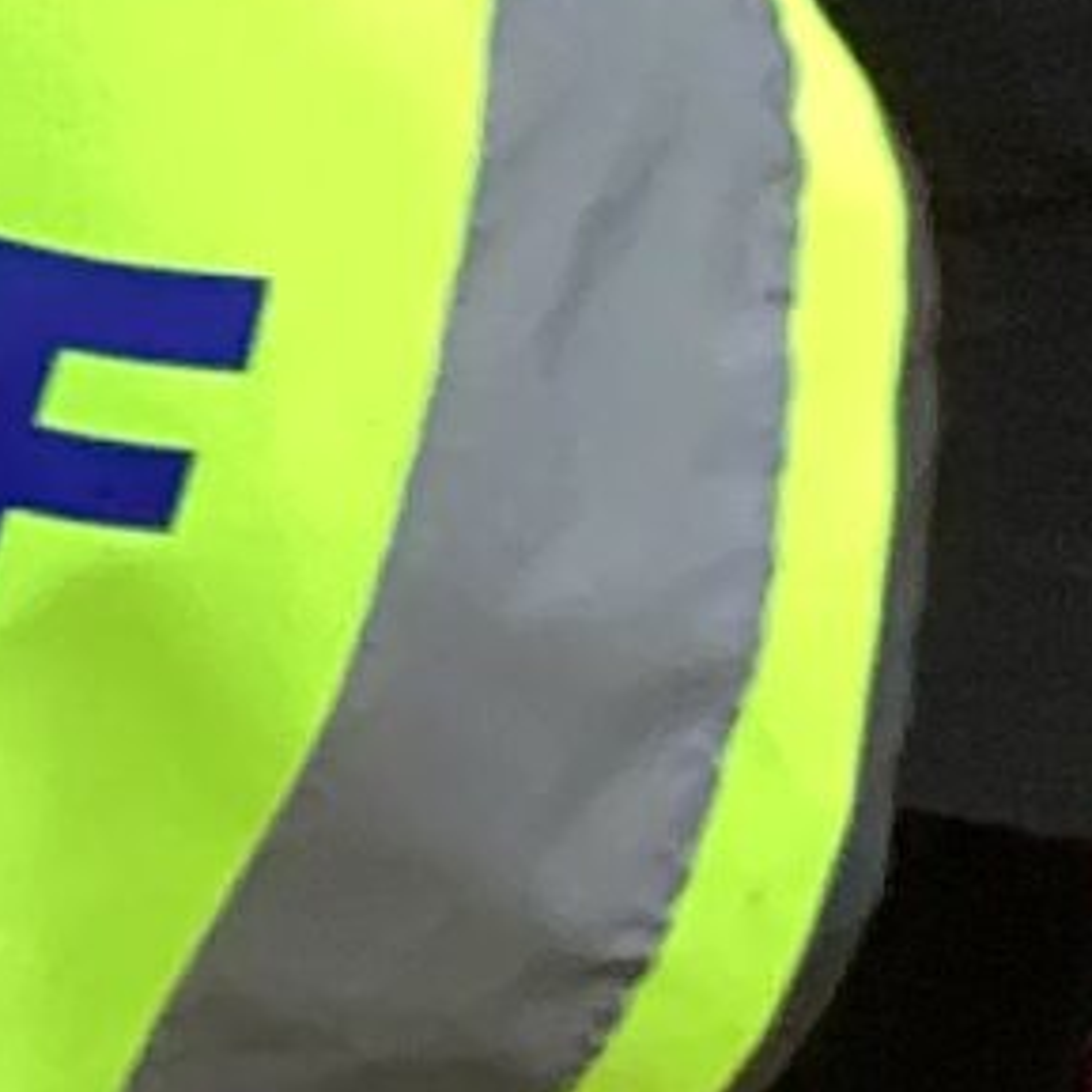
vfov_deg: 6.8
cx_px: -450
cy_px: -1443
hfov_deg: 7.1
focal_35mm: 243
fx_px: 8673
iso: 125
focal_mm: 3.3
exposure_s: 1/50
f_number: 2.4
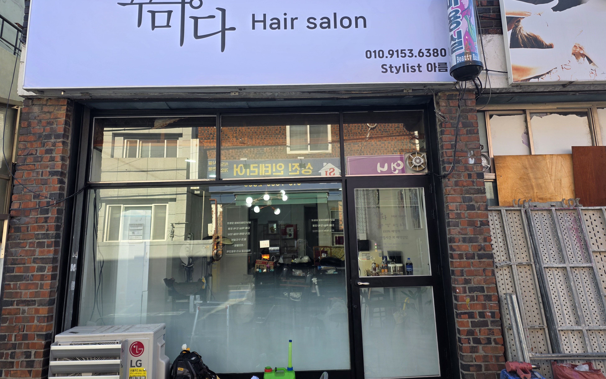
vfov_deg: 49.2
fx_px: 413
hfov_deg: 72.5
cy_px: 170
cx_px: 303
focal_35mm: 25
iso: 12
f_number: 1.7
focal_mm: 6.25
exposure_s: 1/124
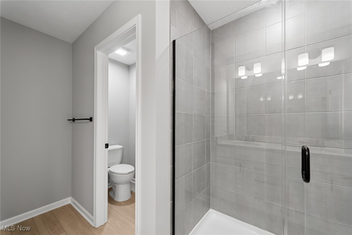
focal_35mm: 14
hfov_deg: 104.3
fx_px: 137
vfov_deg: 81.2
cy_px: 118
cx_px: 176
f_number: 6.7
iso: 100
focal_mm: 14
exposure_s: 1/6
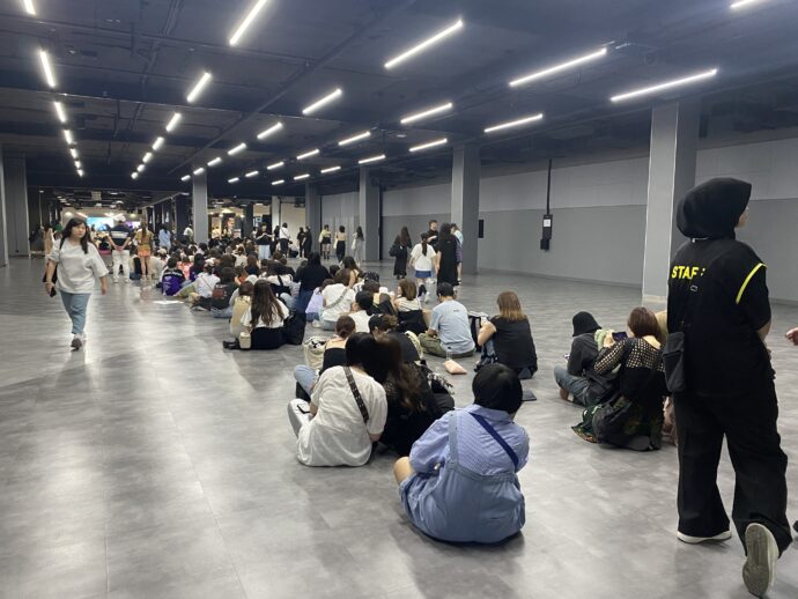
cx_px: 399
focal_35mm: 26
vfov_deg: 53.1
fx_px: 600
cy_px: 300
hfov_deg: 67.3
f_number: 1.8
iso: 320
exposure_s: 1/50
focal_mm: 4.25
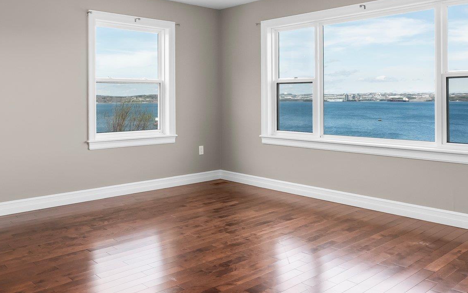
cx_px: 219
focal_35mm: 33
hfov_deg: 58.1
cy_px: 106
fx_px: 421
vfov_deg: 38.0
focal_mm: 12
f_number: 13
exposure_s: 1/200
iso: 320
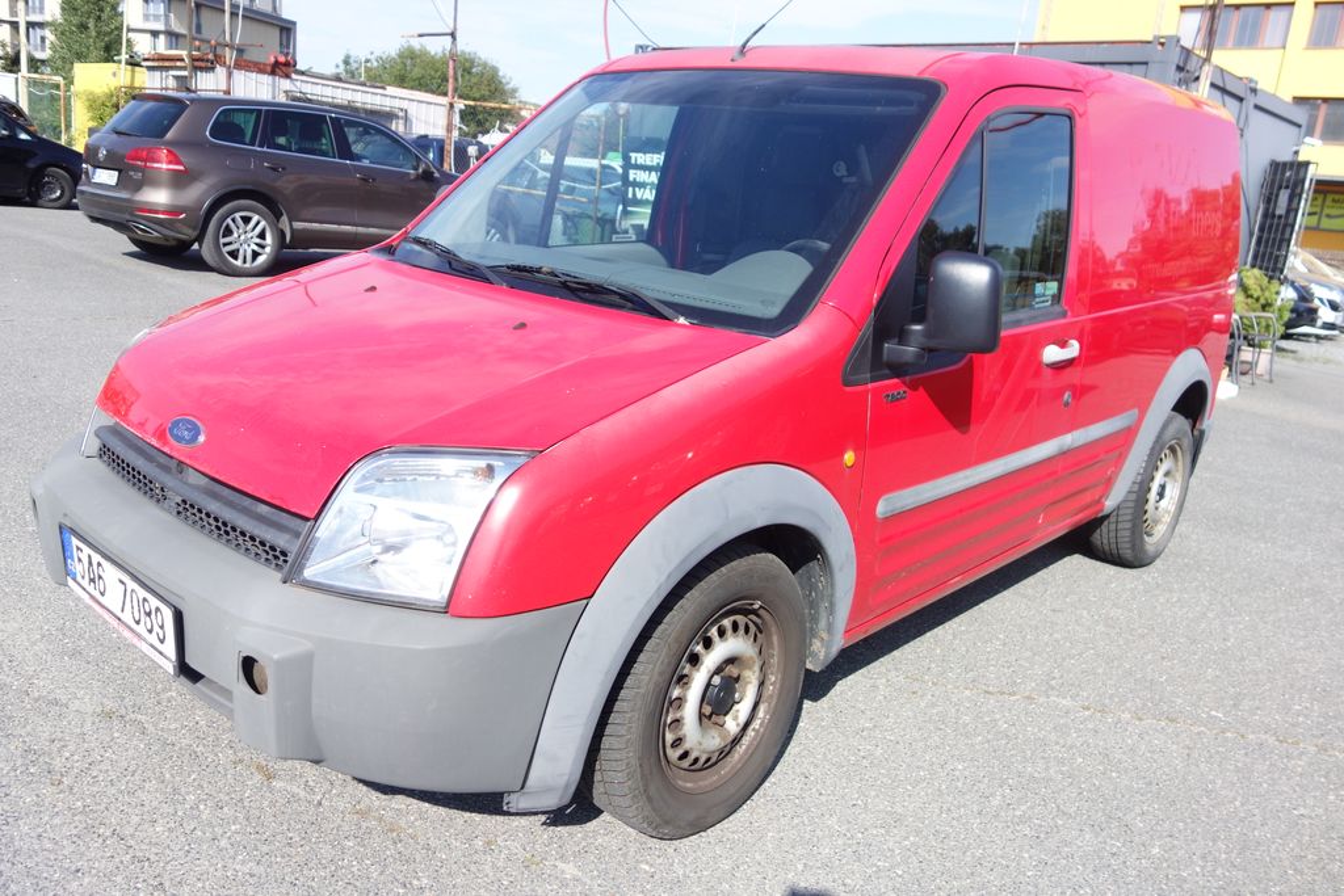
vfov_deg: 46.4
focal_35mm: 28
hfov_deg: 65.5
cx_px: 672
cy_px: 448
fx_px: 1045
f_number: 1.8
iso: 125
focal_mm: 10.4
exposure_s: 1/2000
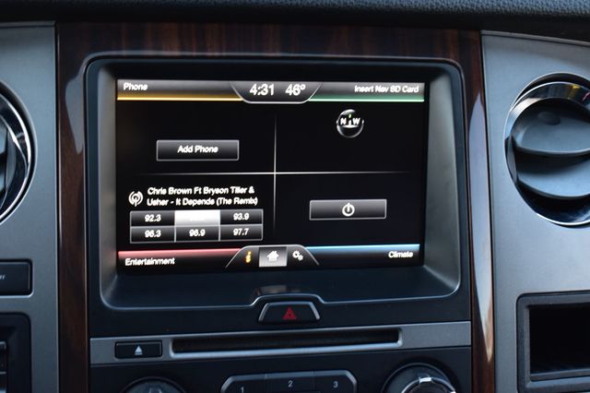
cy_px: 196
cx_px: 295
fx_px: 1032
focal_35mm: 63
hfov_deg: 31.9
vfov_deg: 21.5
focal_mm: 42
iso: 640
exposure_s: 1/15
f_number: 6.3
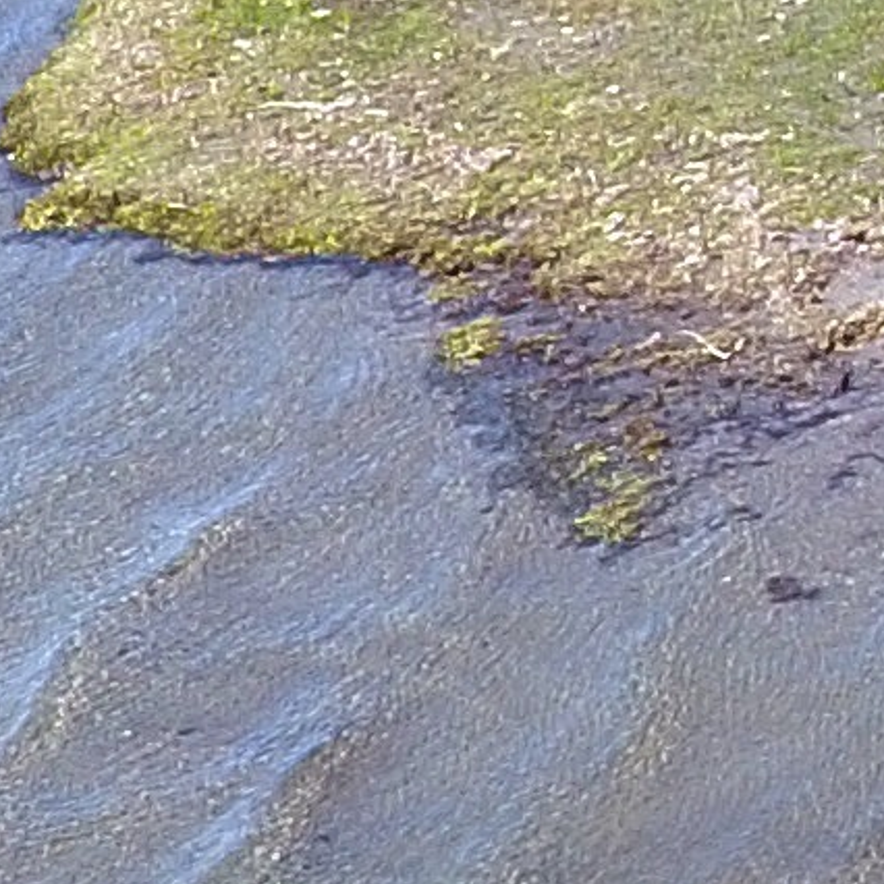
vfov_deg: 10.1
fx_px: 4796
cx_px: 4125
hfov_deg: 6.6
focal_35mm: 166
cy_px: -589
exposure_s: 1/227
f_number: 2.8
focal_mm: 3.61
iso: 100
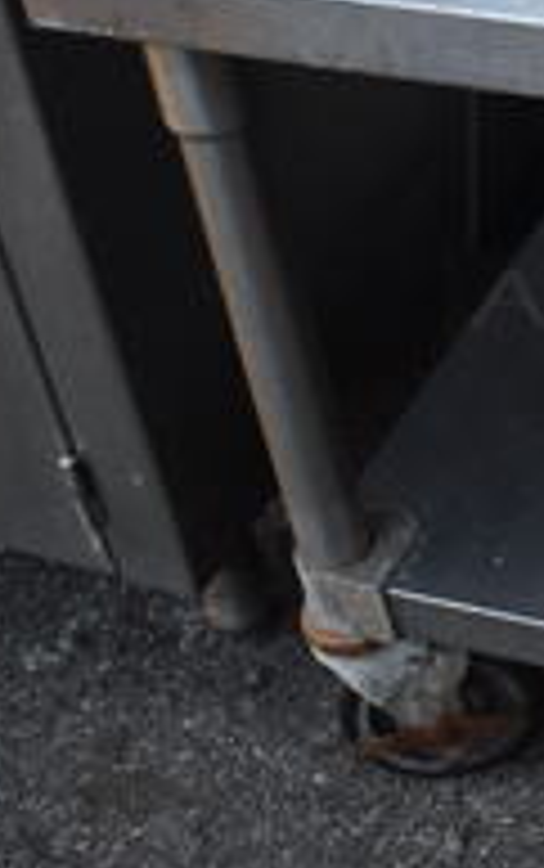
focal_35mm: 87
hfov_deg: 13.6
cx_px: 944
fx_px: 2059
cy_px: 108
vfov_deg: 23.3
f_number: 3.5
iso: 400
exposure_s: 1/250
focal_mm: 18
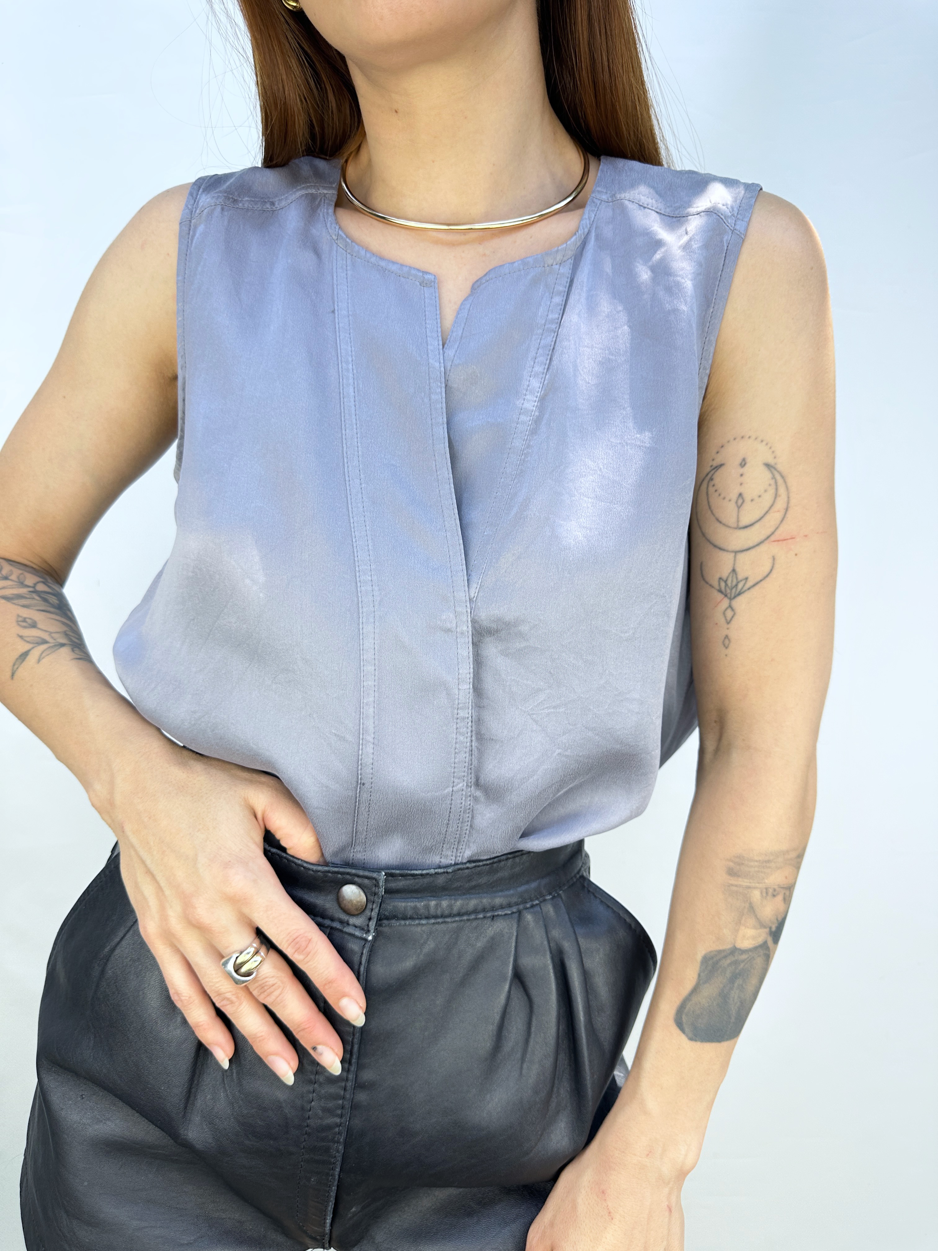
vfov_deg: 71.6
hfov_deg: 56.8
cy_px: 626
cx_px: 469
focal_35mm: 24
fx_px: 867
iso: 64
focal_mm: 6.86
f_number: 1.78
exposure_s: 1/201
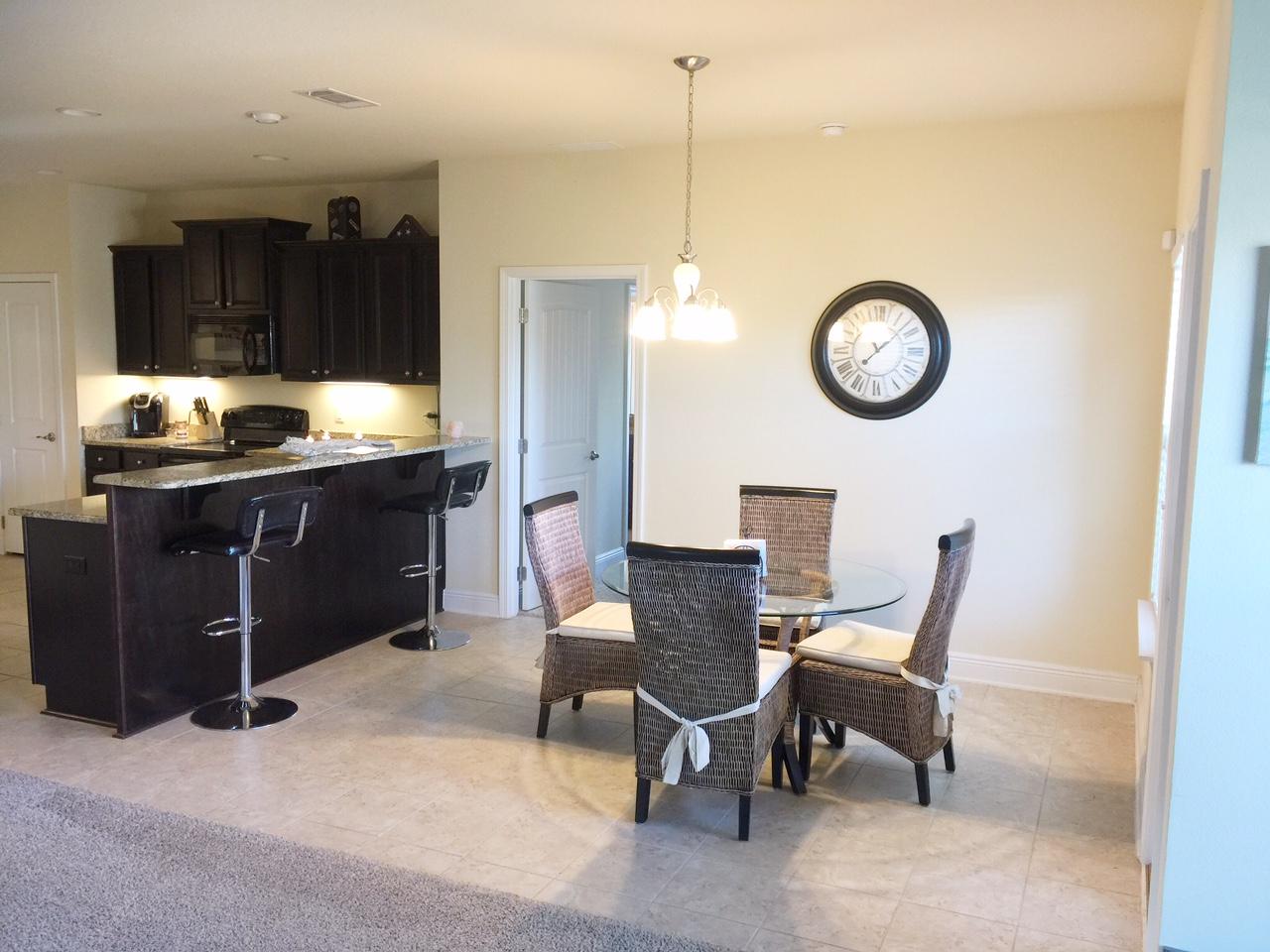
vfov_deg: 48.2
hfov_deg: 61.7
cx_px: 635
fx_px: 1064
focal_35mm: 29
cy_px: 476
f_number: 2.2
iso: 64
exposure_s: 1/15
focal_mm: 4.15
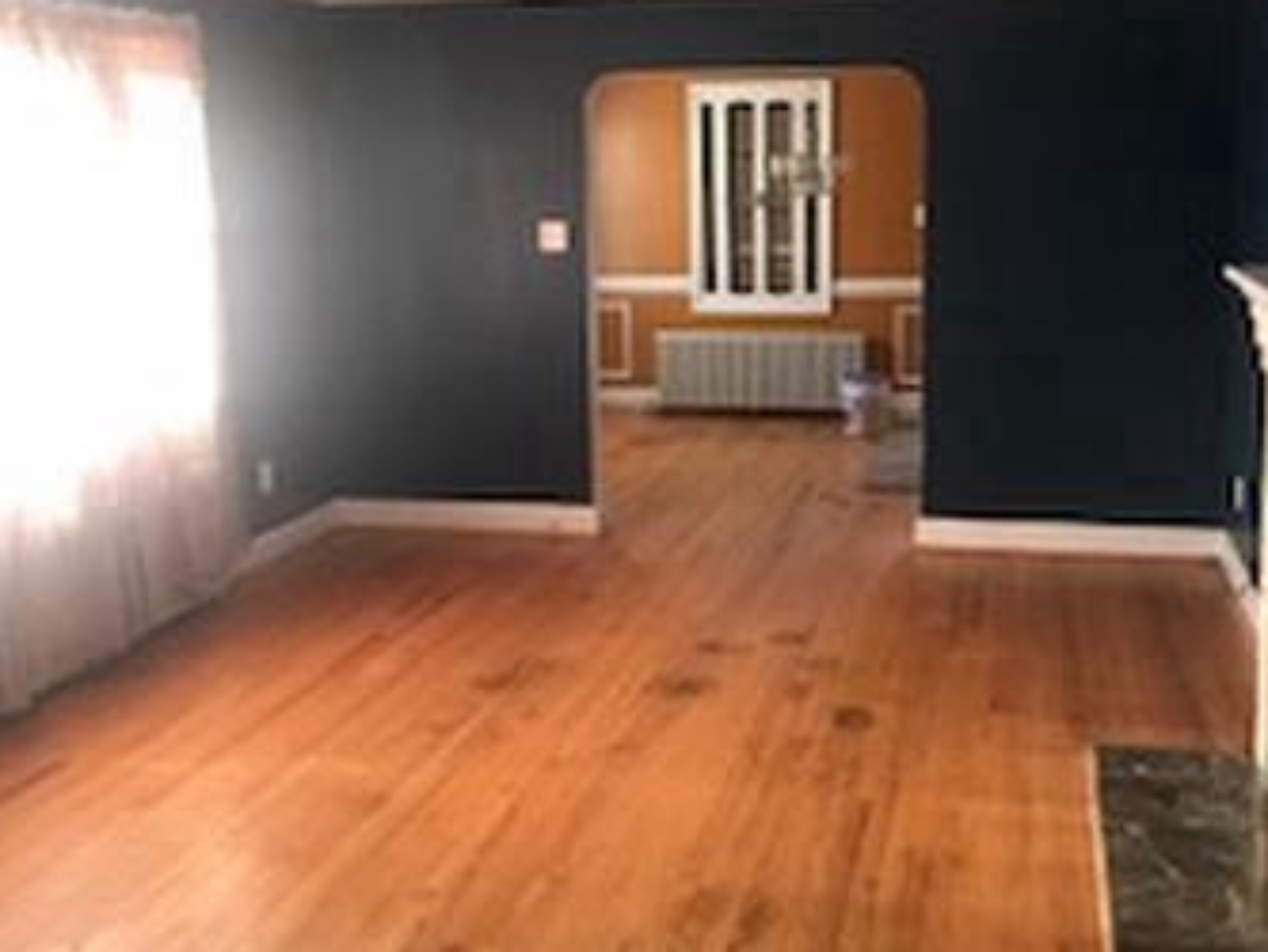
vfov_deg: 33.6
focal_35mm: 43
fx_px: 1576
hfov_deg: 43.8
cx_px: 697
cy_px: 415
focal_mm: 3.99
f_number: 1.8
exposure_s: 1/30
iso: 25
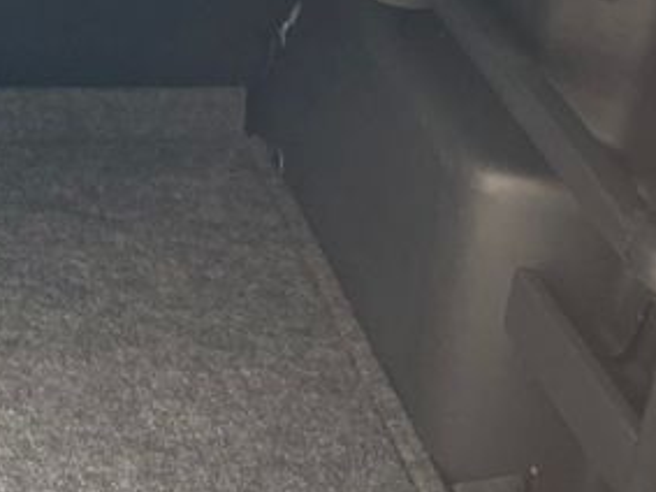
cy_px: -19
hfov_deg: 19.0
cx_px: -253
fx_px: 1781
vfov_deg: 15.4
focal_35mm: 94
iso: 100
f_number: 1.8
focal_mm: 4.25
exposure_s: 1/114
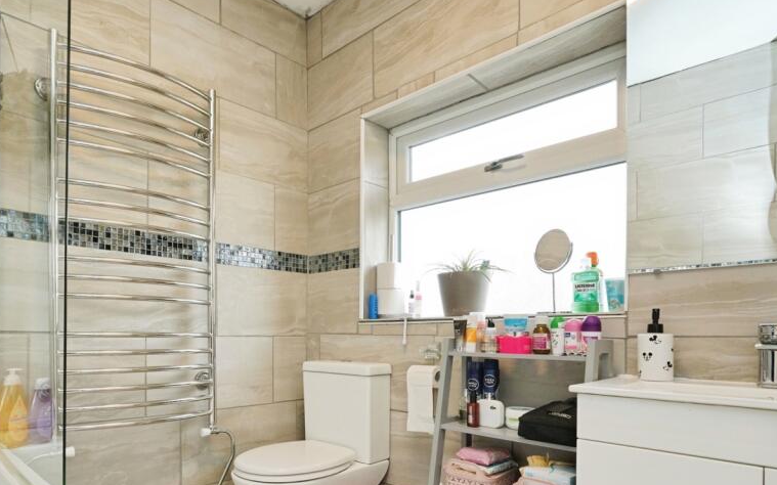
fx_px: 466
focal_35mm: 22
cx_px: 296
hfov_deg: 78.4
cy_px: 322
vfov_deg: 54.0
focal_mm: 16
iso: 2000
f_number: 7.1
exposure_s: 1/160
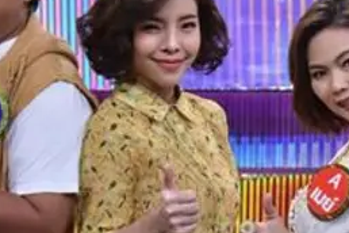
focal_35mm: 157
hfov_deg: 13.1
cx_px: 237
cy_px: 169
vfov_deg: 8.7
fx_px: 1522
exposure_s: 1/200
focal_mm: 52
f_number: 4.5
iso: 1600
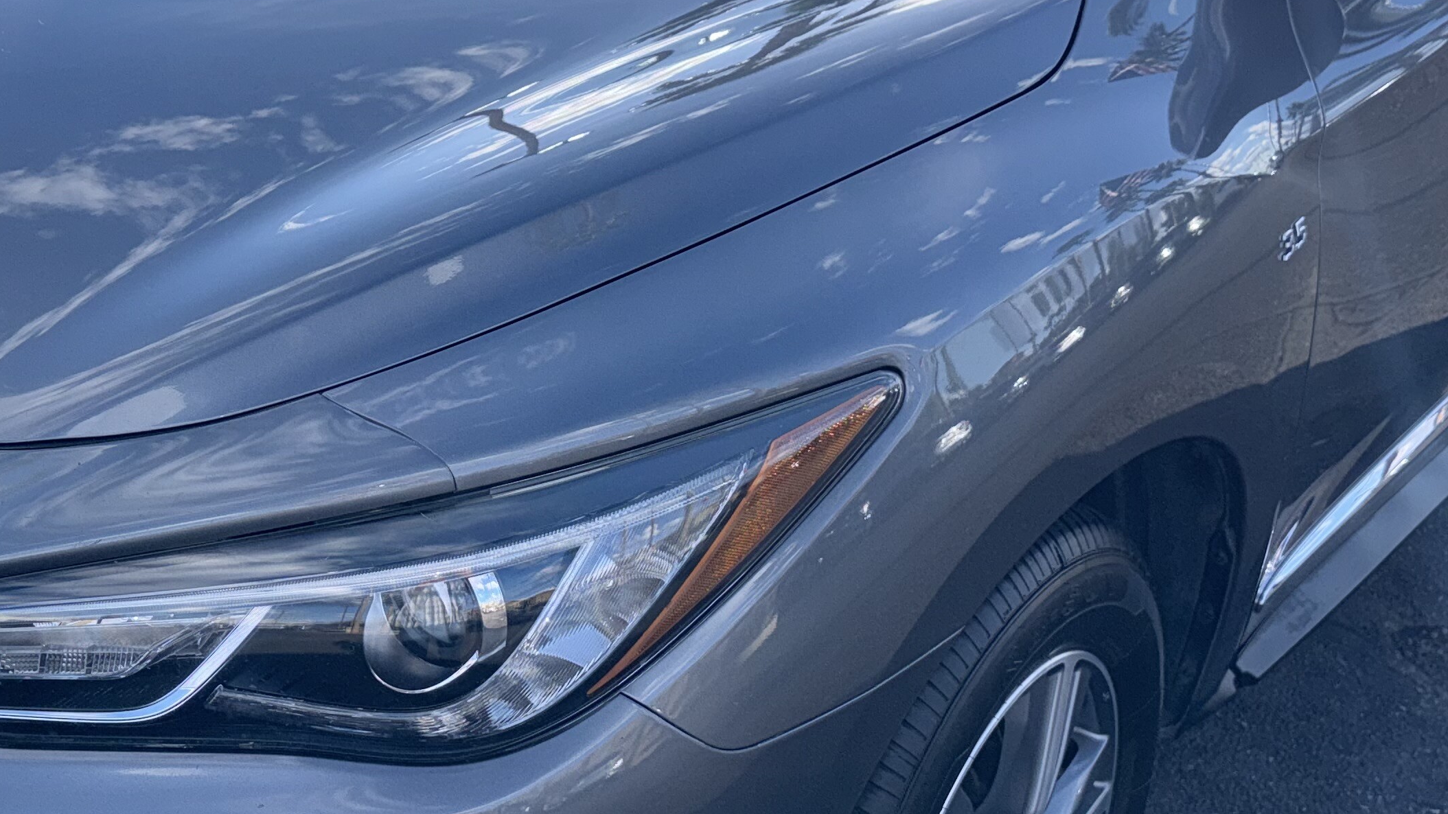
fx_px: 1920
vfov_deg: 23.9
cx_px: 558
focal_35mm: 50
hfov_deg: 41.1
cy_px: 392
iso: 64
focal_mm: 6.76
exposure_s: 1/1337
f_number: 1.78
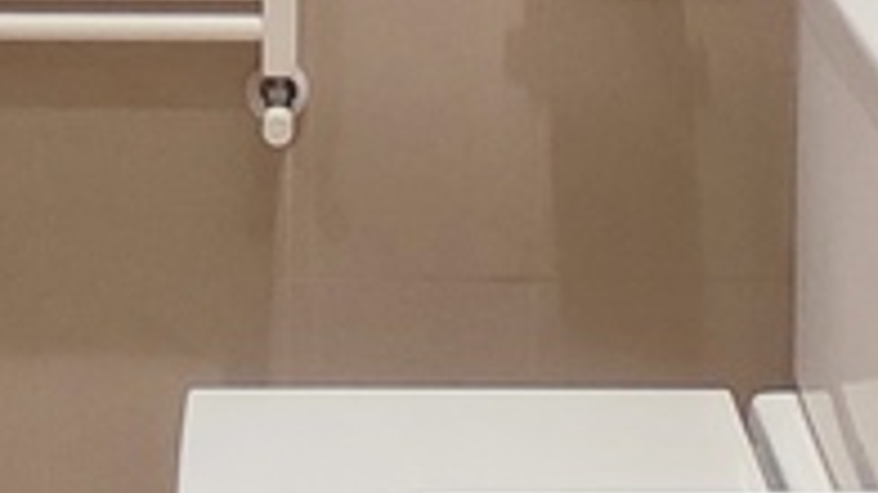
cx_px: 125
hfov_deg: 18.5
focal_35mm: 114
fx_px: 2653
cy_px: -323
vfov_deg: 10.2
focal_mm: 1.65
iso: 224
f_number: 2.2
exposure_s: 1/50
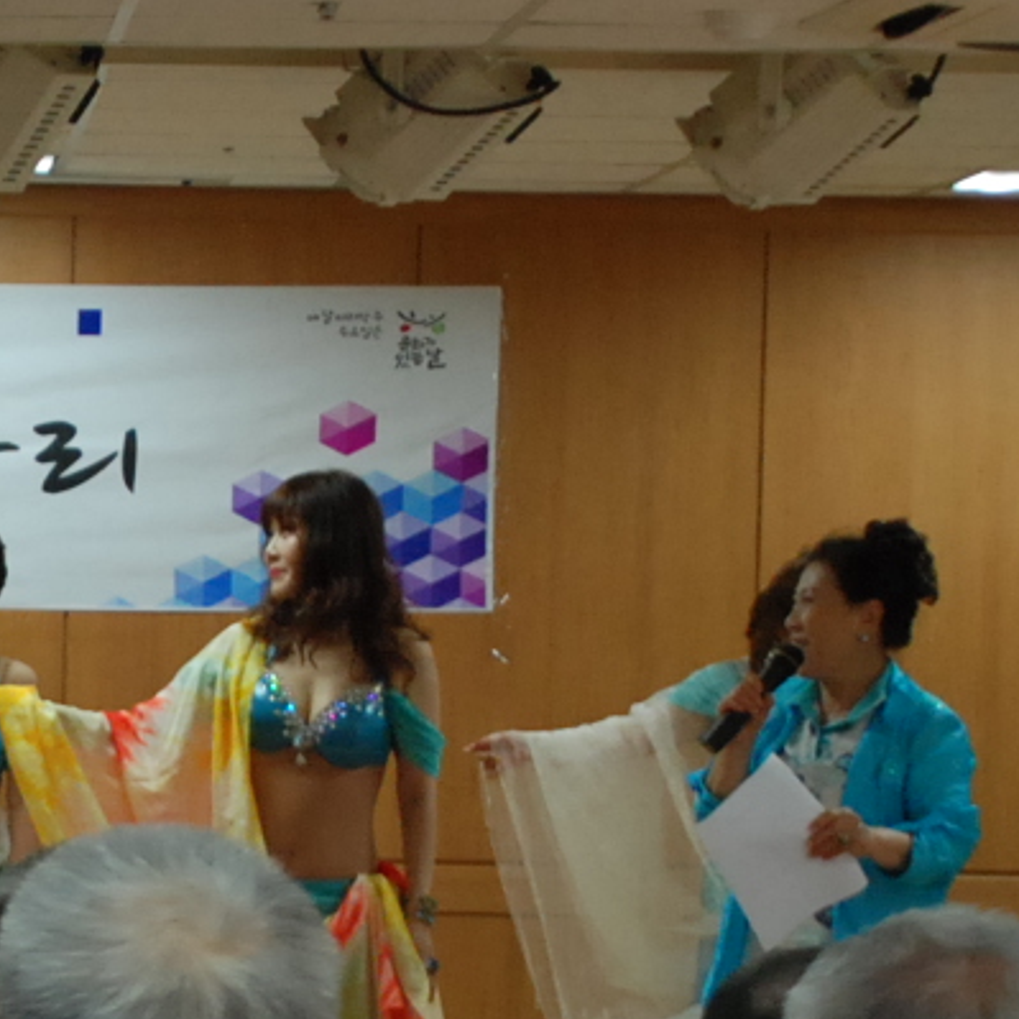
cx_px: -194
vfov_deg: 8.8
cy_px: 792
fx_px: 6594
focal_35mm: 198
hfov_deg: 8.7
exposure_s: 1/160
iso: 800
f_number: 4.2
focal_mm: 32
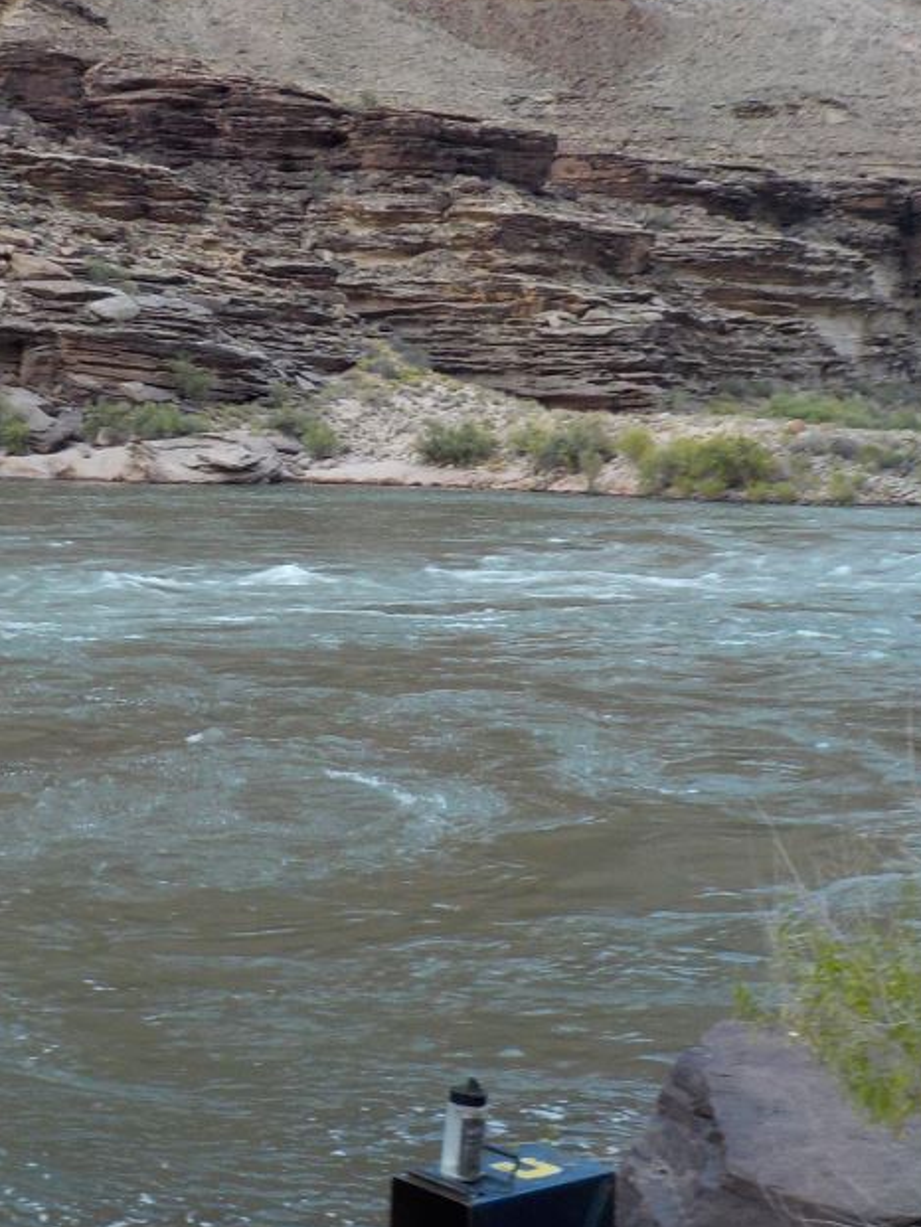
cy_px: 460
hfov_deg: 25.1
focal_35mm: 58
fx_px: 2057
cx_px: 287
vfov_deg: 33.1
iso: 160
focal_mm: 4.1
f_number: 3.3
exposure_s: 1/30
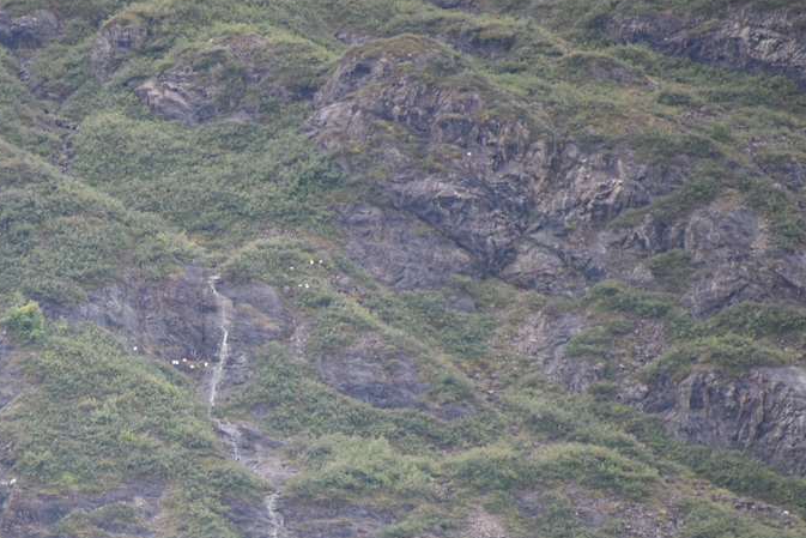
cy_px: 492
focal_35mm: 571
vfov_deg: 2.4
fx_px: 12786
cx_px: 97
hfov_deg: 3.6
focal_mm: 300
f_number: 5.6
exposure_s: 1/640
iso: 1250
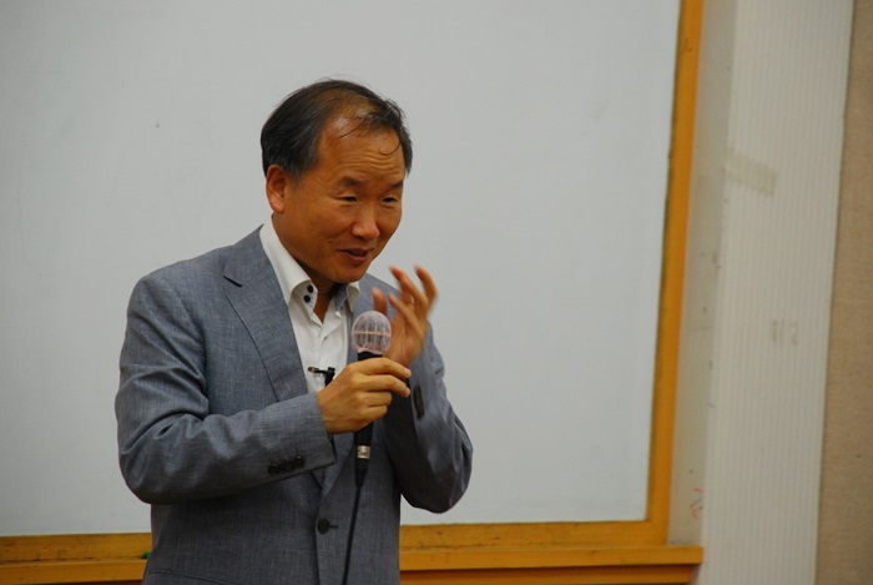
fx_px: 5624
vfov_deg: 6.0
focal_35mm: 232
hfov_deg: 8.9
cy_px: 273
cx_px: 460
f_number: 5.6
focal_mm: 135
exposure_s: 1/30
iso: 450
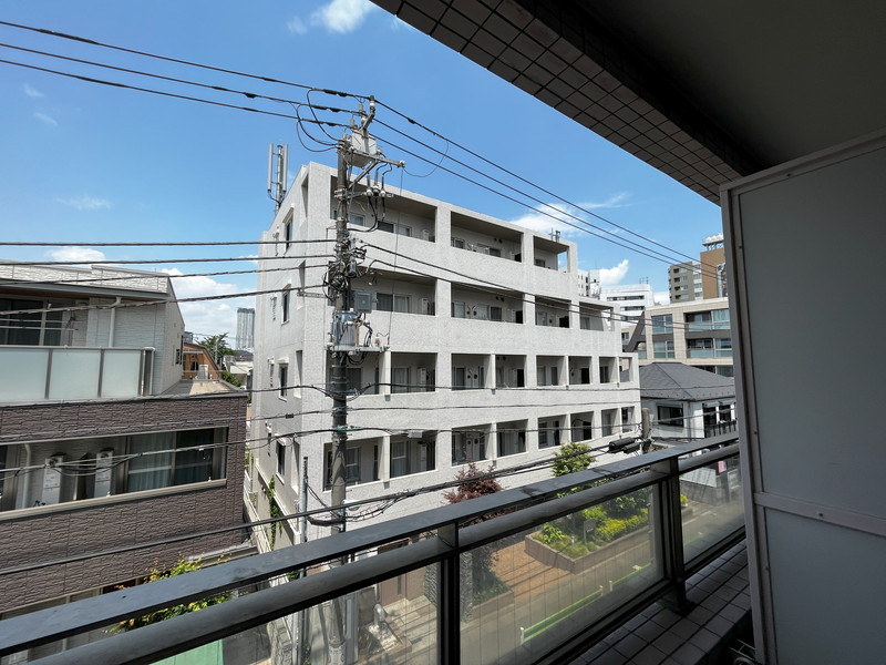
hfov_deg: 102.1
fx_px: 358
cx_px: 443
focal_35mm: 14
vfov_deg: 85.7
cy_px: 332
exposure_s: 1/1155
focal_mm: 1.54
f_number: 2.4
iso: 32
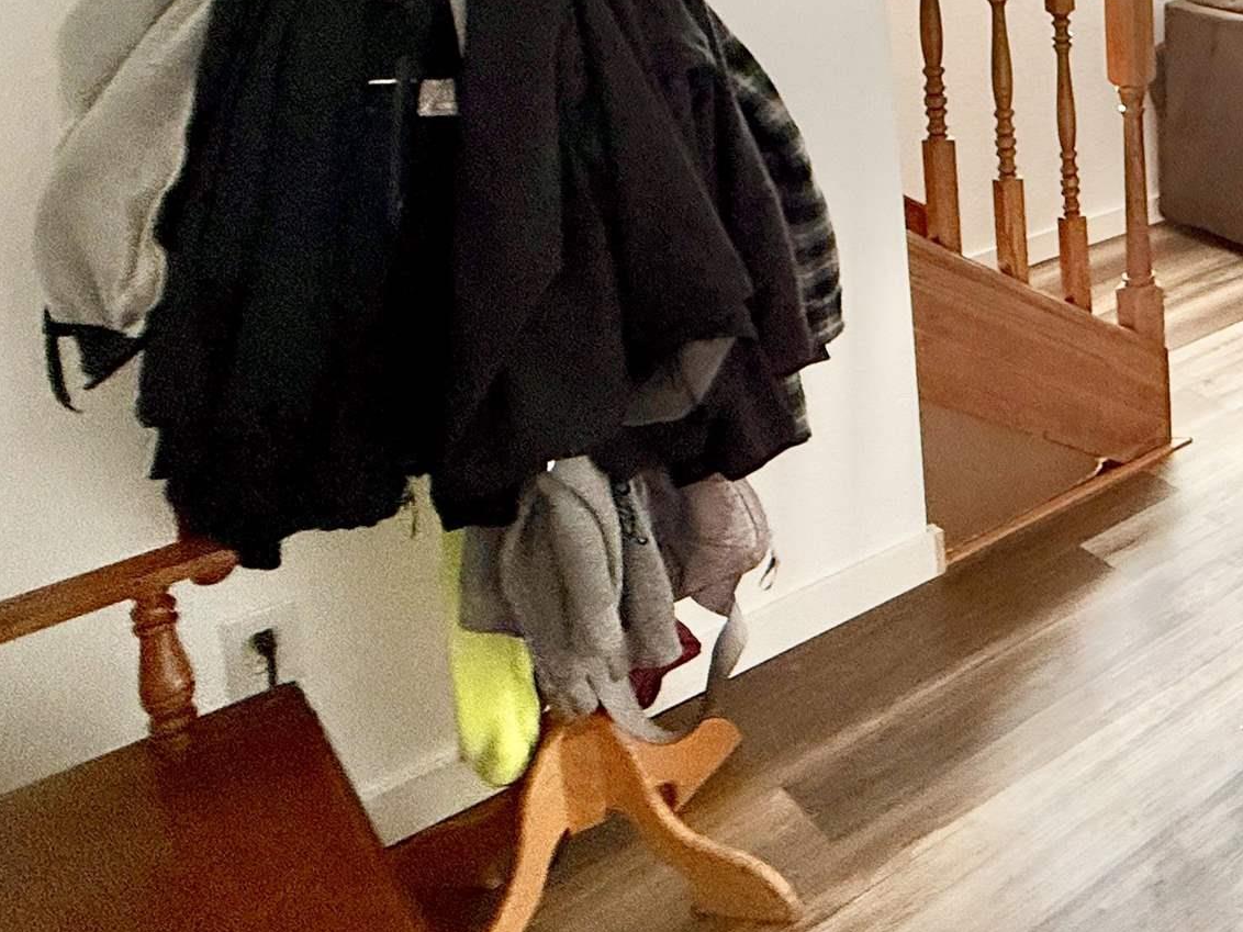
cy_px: -30
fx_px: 1365
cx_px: 1508
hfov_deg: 36.9
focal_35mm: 38
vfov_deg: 33.9
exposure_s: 1/99
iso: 320
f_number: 2.2
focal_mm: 2.22
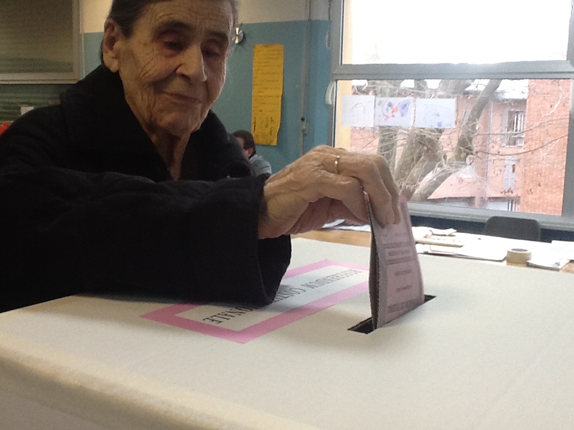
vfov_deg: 32.9
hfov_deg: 42.9
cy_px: 215
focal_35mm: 44
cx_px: 287
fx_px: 730
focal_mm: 2.03
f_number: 2.4
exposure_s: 1/30
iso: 64
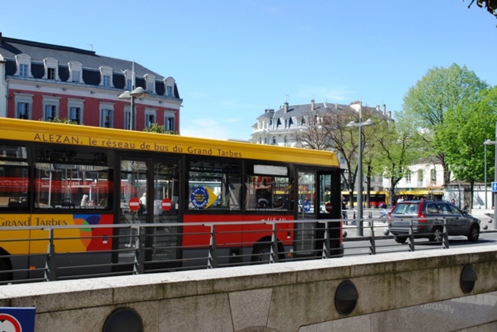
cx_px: 248
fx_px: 663
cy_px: 166
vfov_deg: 28.1
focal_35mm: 48
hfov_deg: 41.1
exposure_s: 1/160
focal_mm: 32
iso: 200
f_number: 10
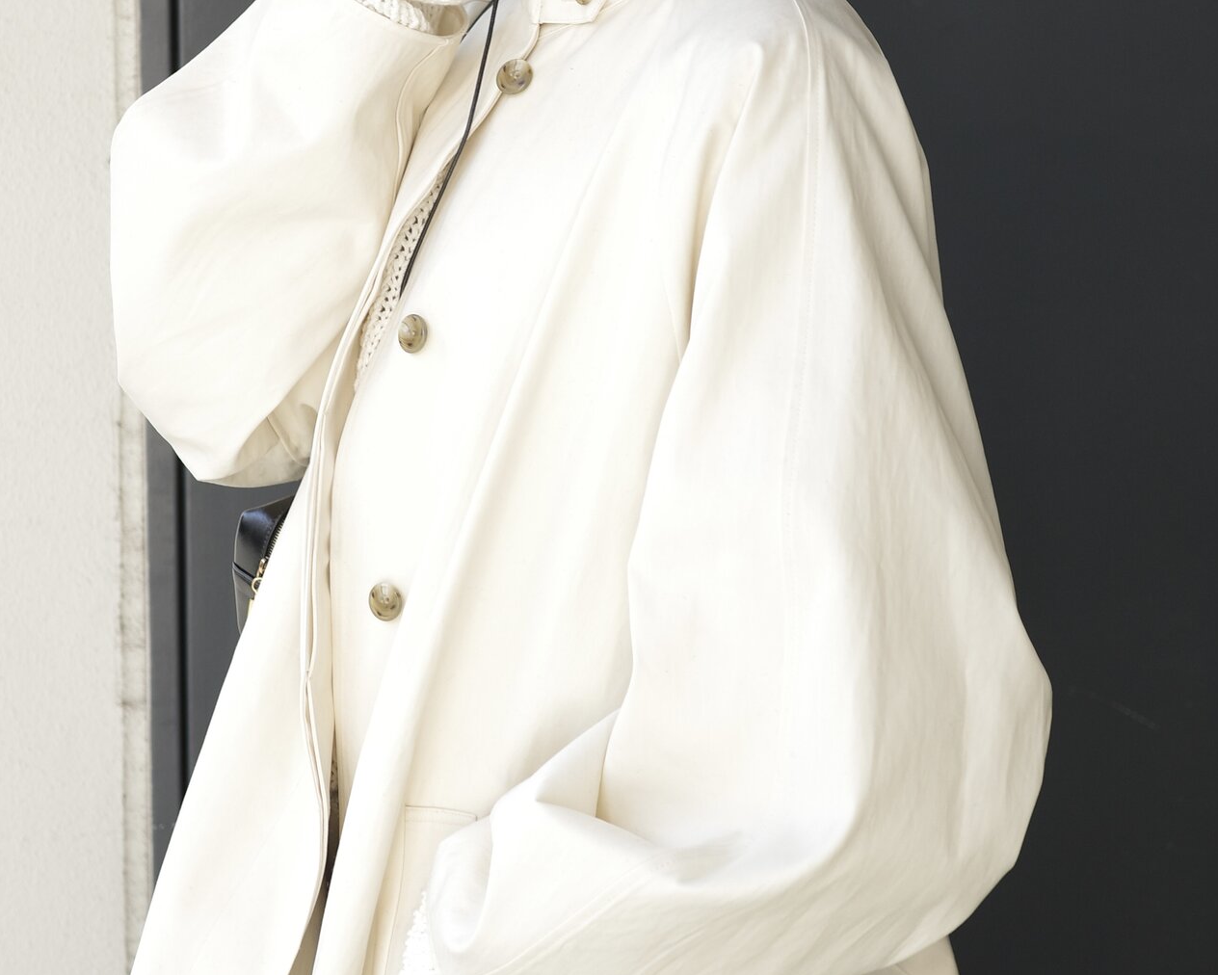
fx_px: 2055
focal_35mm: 57
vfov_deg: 26.6
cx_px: 614
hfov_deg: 33.0
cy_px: 384
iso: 100
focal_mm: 26
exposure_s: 1/100
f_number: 2.8
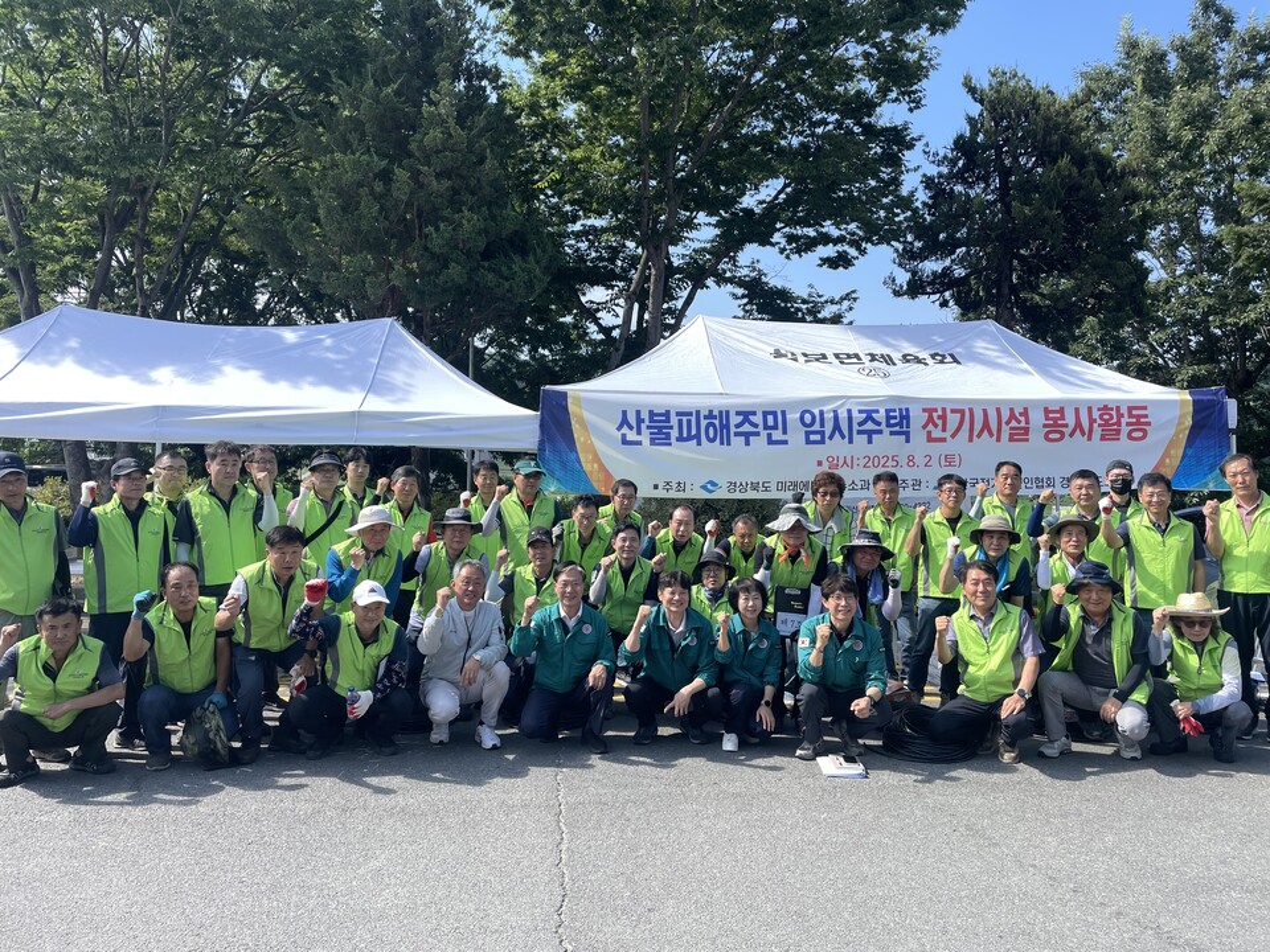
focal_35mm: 26
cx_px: 635
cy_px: 476
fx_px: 954
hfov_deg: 67.3
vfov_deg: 53.1
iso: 32
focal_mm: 4.2
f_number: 1.6
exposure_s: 1/1887
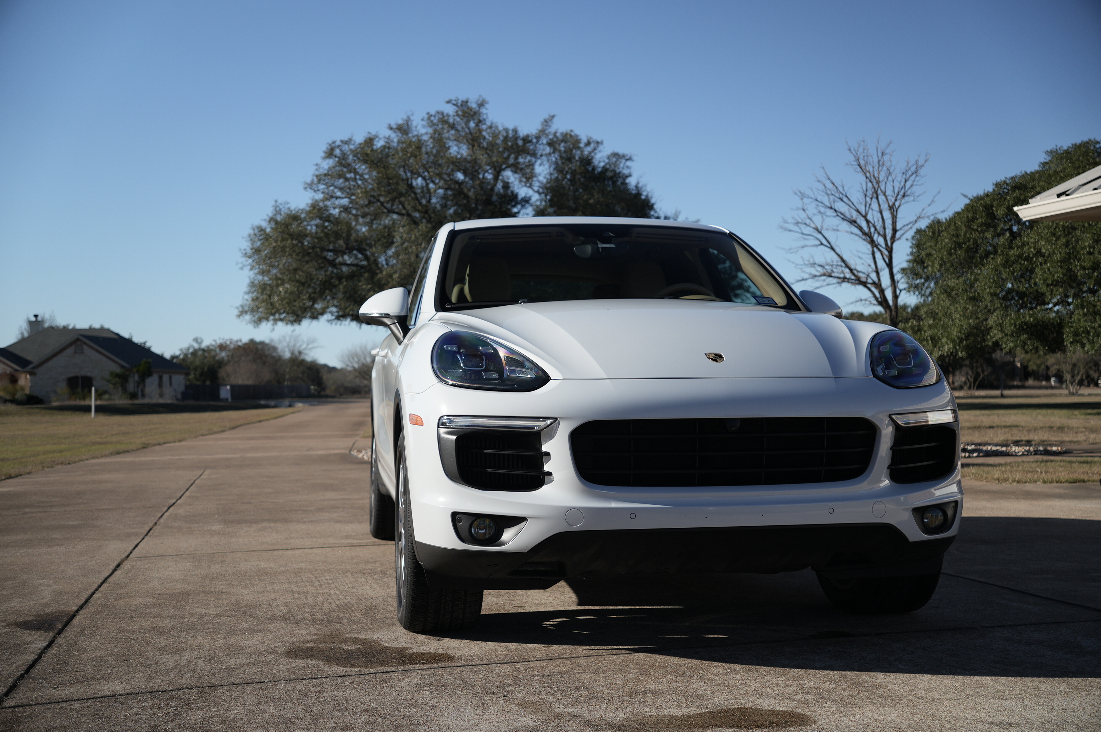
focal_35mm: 43
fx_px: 1302
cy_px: 366
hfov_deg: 45.8
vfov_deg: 31.4
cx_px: 550
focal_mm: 28.4
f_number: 2.8
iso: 100
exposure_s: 1/60
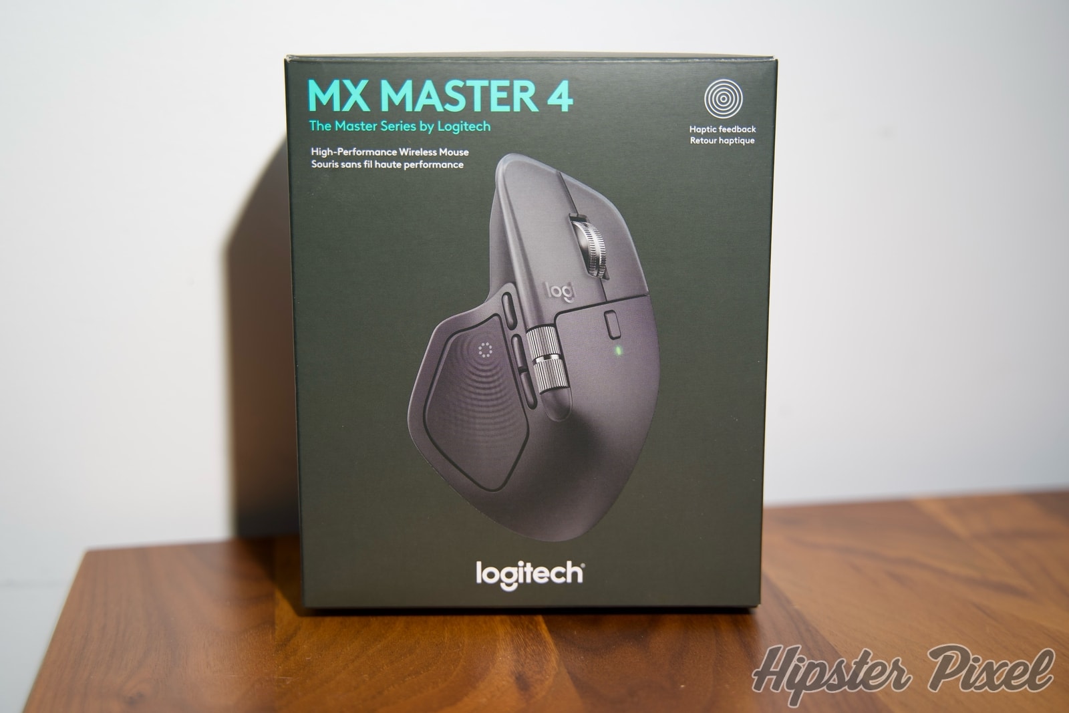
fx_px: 1336
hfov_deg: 43.6
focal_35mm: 45
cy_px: 356
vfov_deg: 29.9
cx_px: 534
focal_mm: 45
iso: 125
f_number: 2.8
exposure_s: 1/50
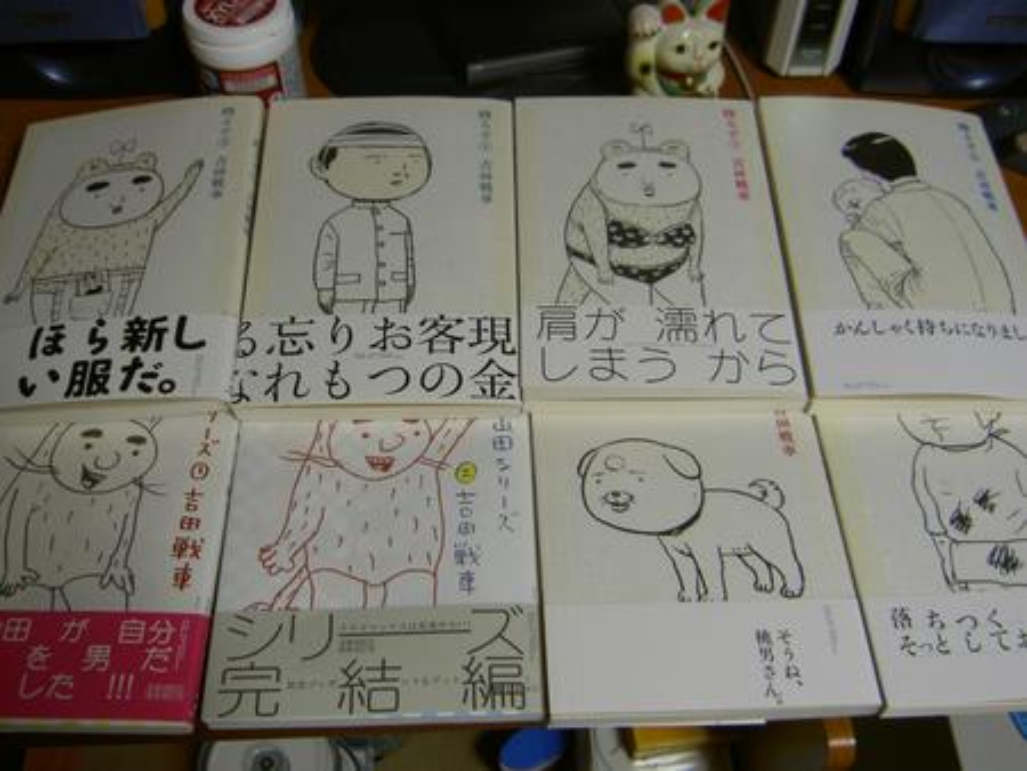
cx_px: 514
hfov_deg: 53.9
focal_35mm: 34
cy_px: 386
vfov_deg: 41.8
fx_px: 1009
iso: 50
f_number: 2.8
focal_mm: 5.6
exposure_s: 1/8
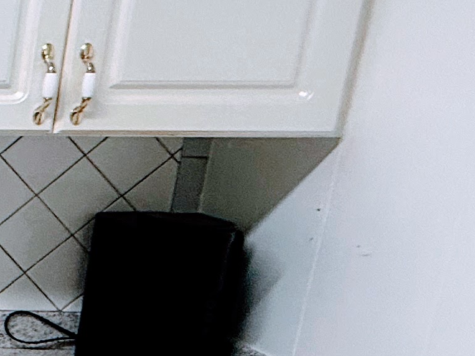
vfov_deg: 19.7
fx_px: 1015
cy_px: 273
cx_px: -560
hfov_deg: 16.7
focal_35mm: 74
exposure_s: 1/120
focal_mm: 2.22
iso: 80
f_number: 2.2
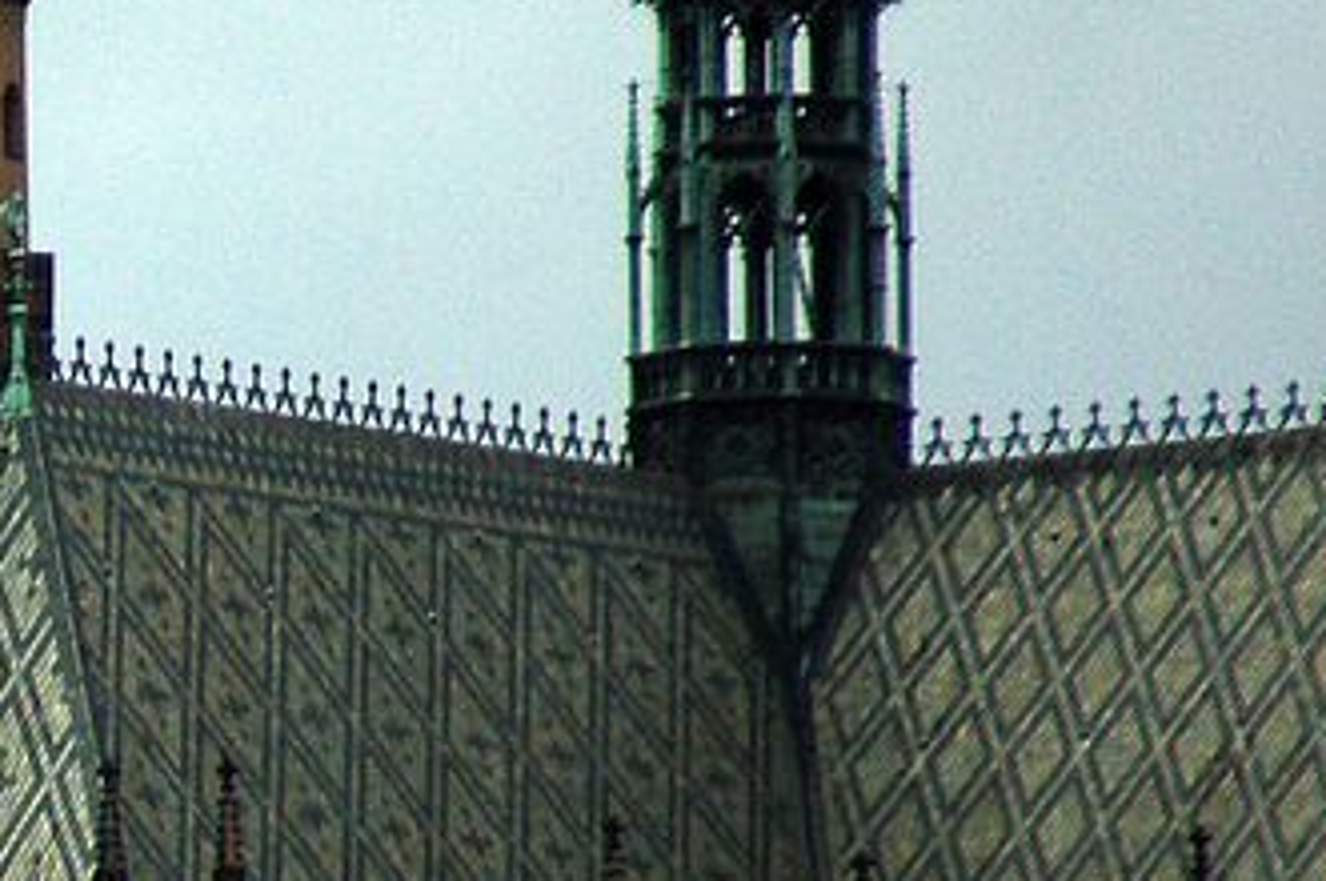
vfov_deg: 1.0
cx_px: -545
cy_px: 567
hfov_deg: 1.5
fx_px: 51184
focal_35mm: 1391
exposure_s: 1/1000
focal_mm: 300
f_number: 6.3
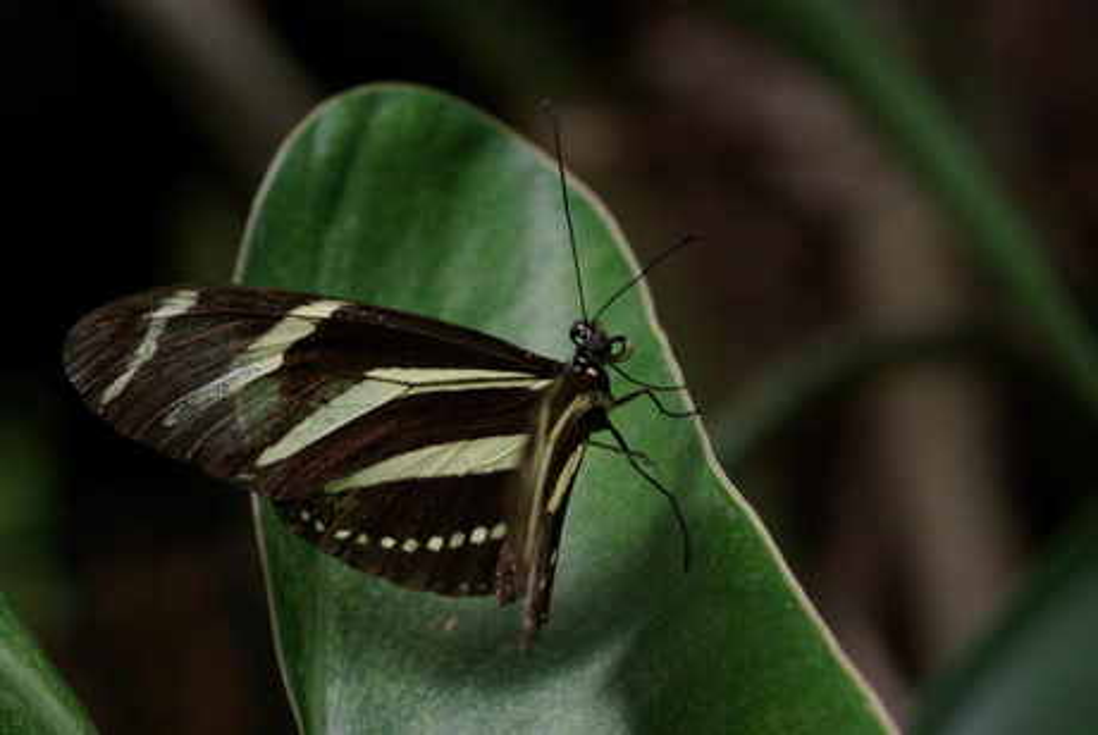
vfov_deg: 8.7
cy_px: 368
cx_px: 549
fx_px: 4810
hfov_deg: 13.0
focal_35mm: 158
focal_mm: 105
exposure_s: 1/90
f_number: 8
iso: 400
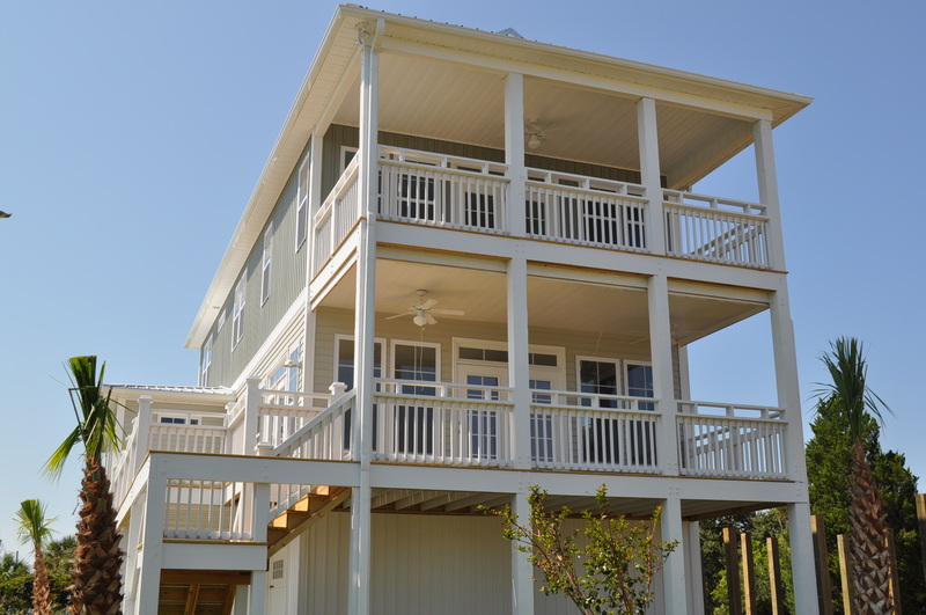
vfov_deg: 34.1
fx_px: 1002
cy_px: 308
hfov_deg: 49.6
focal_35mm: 39
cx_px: 463
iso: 200
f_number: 9
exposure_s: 1/400
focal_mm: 26
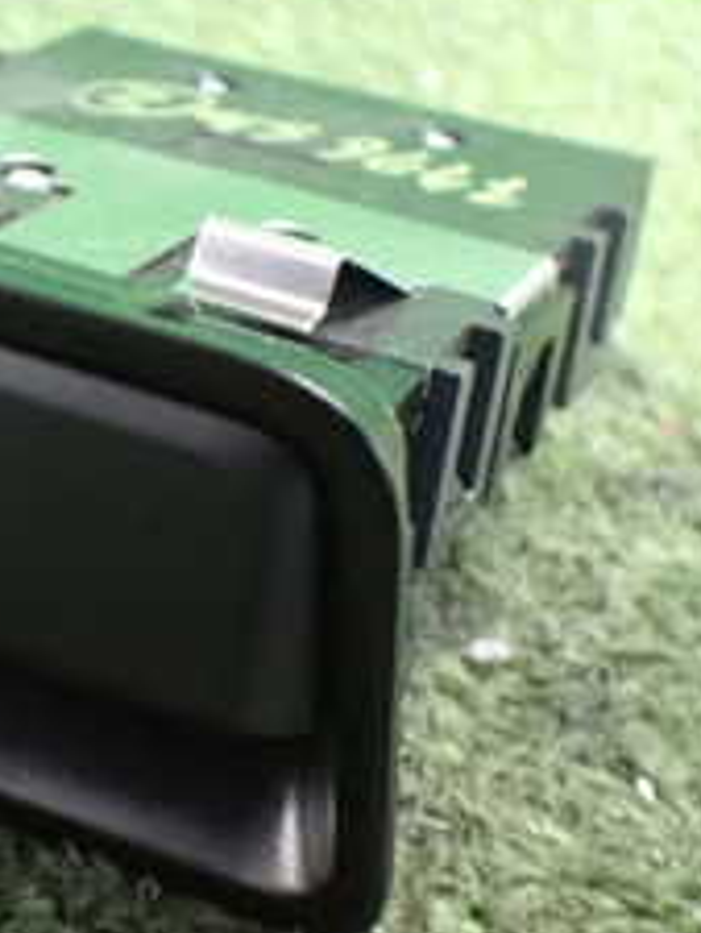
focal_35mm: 80
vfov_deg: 24.4
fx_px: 2158
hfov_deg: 18.2
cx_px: 112
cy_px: 473
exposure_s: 1/30
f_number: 2.3
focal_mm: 5.4
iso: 1250
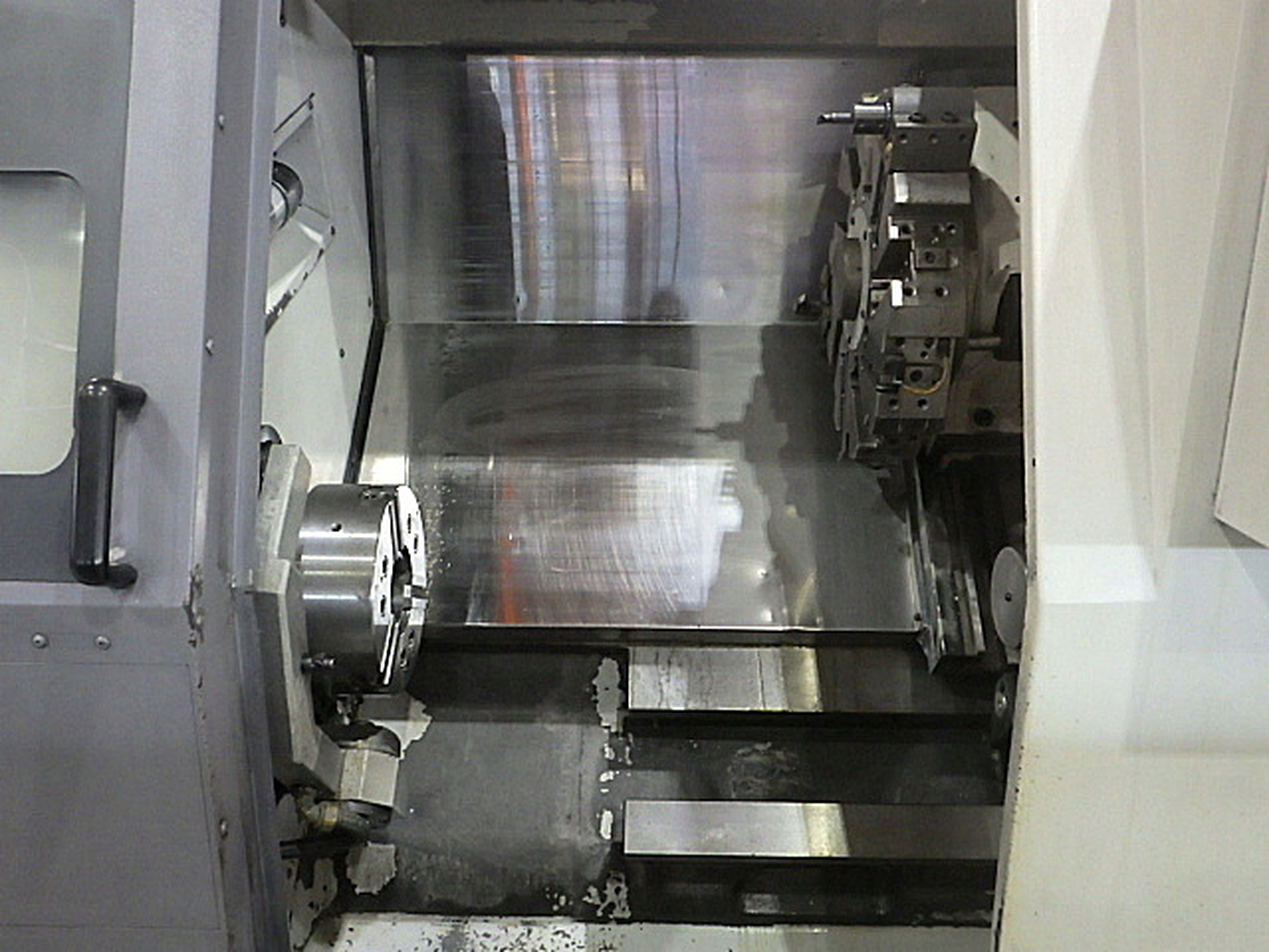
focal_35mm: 28
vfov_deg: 49.7
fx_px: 1026
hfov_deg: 63.4
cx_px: 634
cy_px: 476
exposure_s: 1/45
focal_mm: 5
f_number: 3.5
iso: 1250
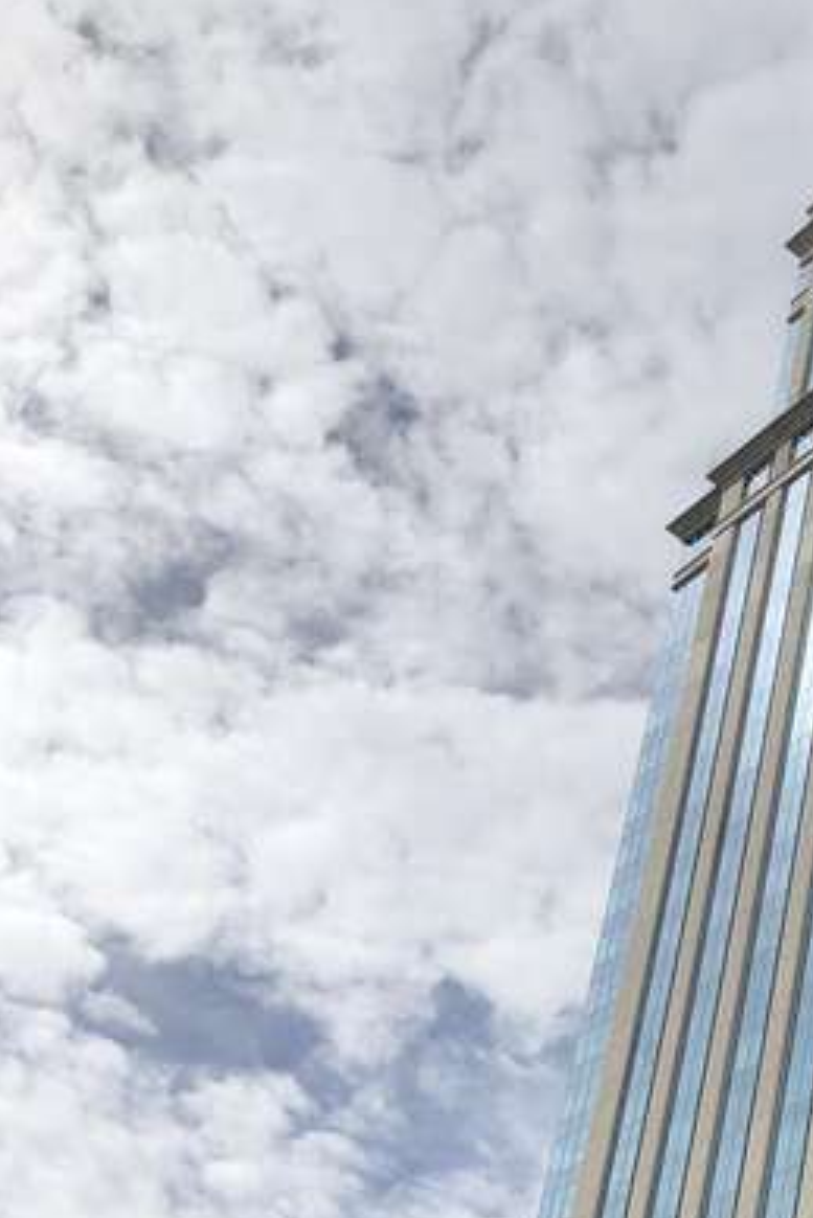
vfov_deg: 32.1
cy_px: 1039
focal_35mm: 60
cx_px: 929
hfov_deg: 21.3
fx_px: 2031
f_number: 1.8
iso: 20
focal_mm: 3.99
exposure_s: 1/4878
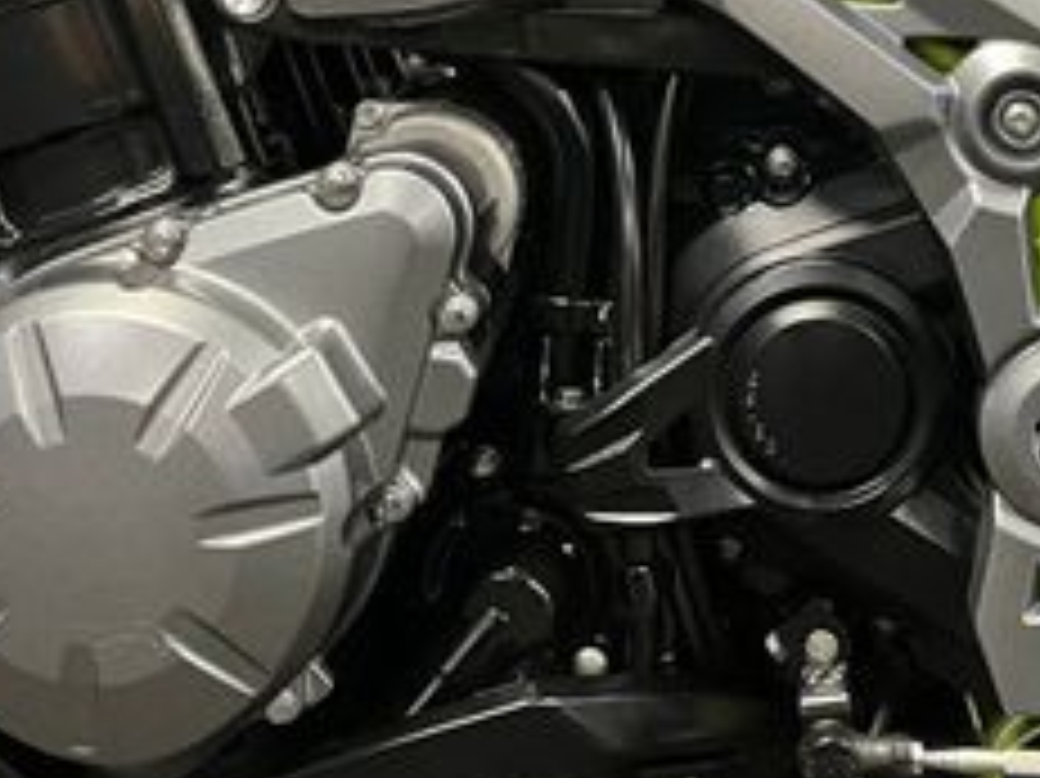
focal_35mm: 72
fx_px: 2162
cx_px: 801
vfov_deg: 19.8
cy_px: -18
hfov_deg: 26.6
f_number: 1.6
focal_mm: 5.1
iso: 320
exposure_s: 1/50
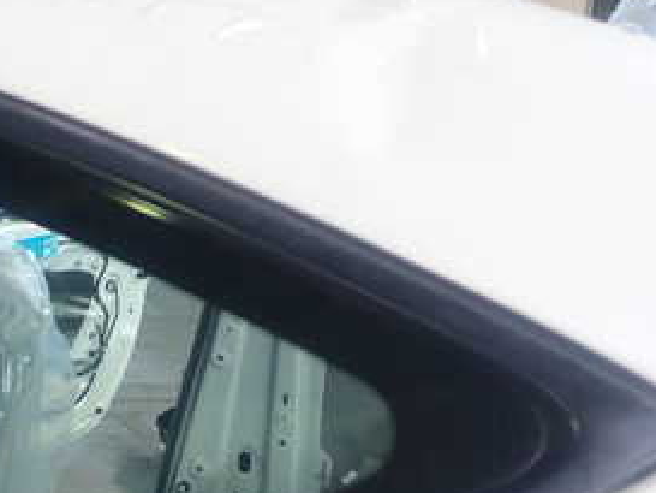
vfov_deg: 21.9
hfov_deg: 28.4
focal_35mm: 66
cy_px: 414
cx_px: 79
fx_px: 1251
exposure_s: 1/40
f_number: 2.3
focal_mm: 5.4
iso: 200
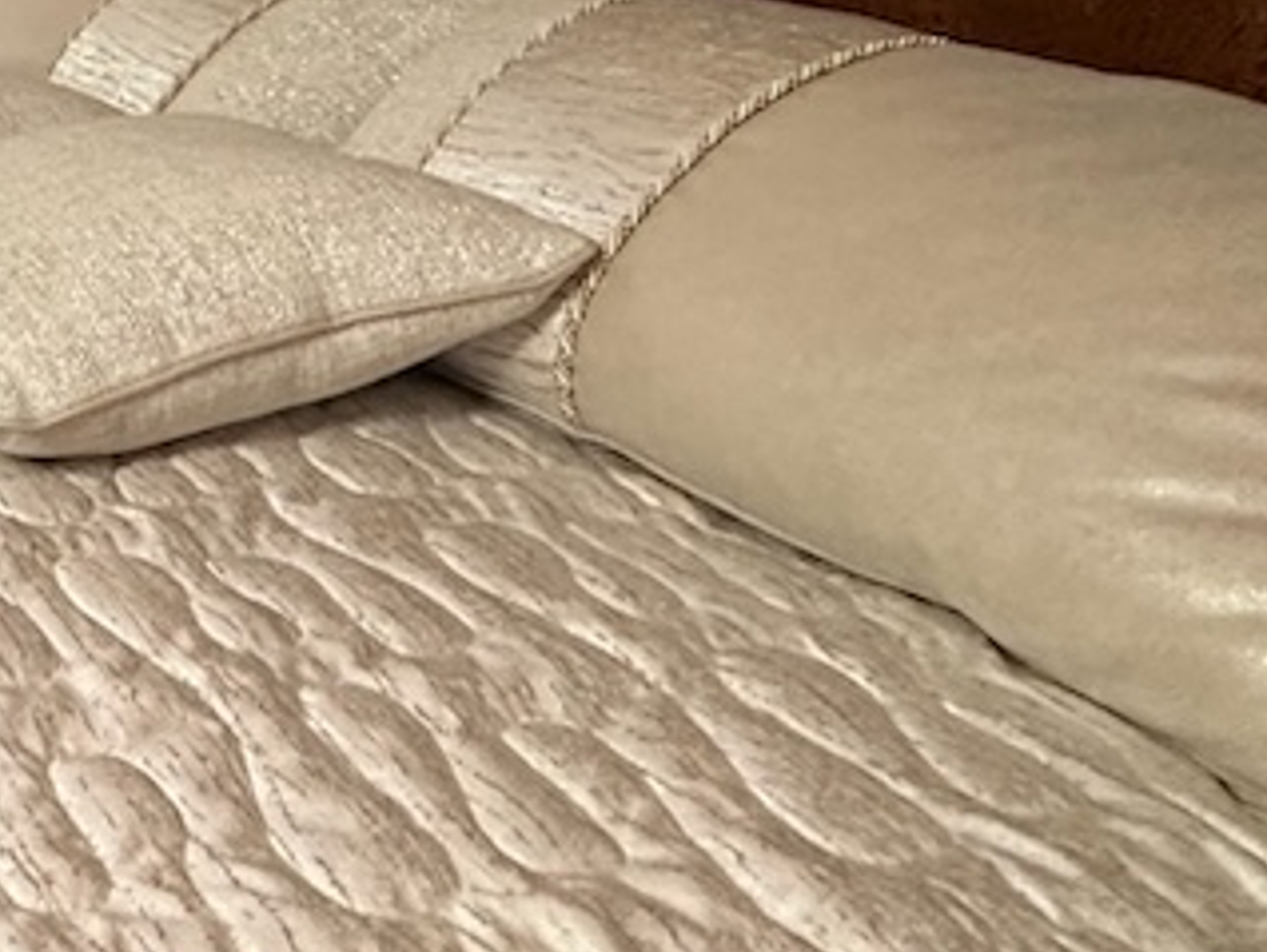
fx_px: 1612
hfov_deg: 29.3
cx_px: -566
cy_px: 76
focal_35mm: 44
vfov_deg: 31.2
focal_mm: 2.22
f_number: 2.2
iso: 400
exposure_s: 1/60
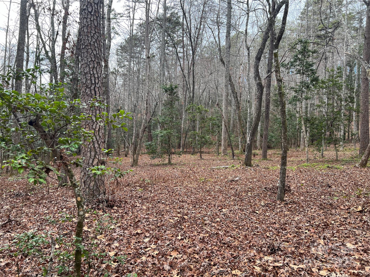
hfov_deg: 67.3
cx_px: 185
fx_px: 278
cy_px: 138
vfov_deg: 53.1
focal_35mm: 26
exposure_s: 1/268
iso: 50
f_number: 1.5
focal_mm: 5.7
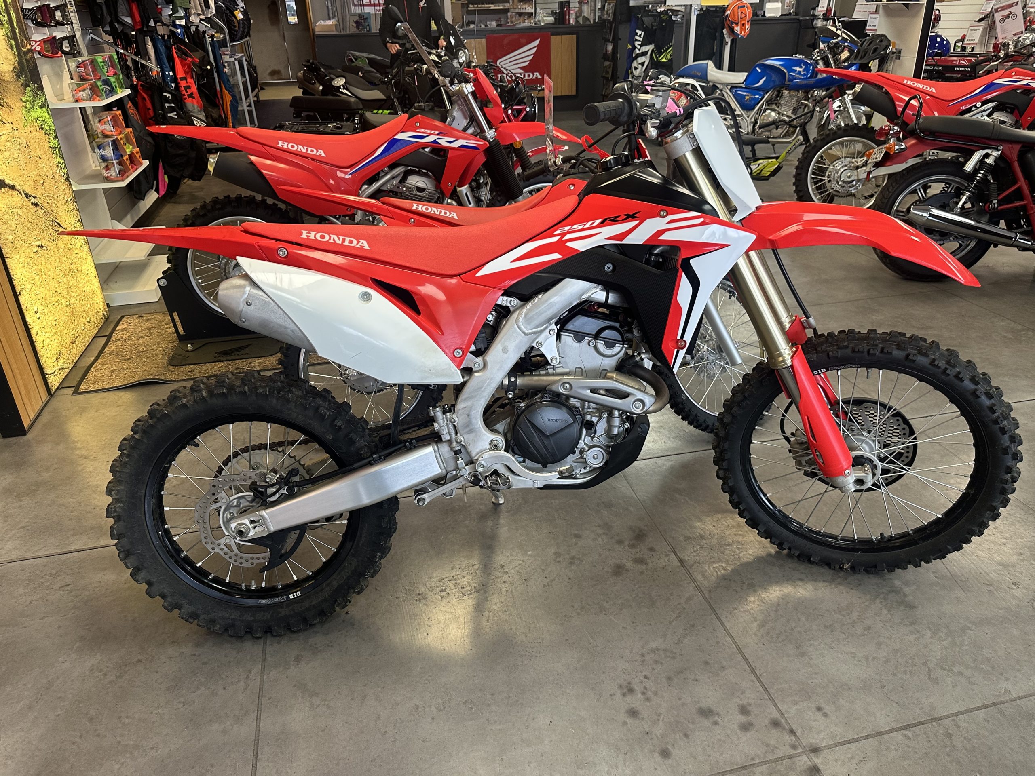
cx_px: 518
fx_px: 718
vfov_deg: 56.8
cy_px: 388
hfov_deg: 71.6
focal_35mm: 24
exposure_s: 1/100
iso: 200
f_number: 1.78
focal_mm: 6.86
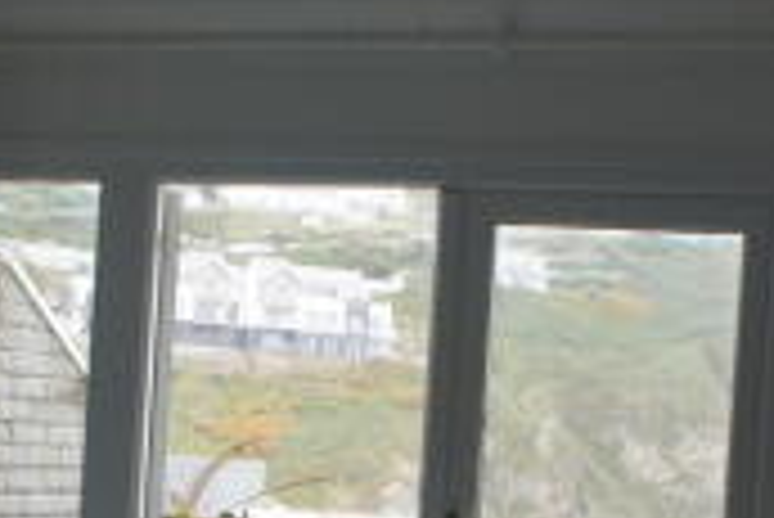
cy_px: 547
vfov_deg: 16.1
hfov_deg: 24.4
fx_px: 1786
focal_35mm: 83
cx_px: 364
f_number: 6.3
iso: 200
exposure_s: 1/100
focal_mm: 20
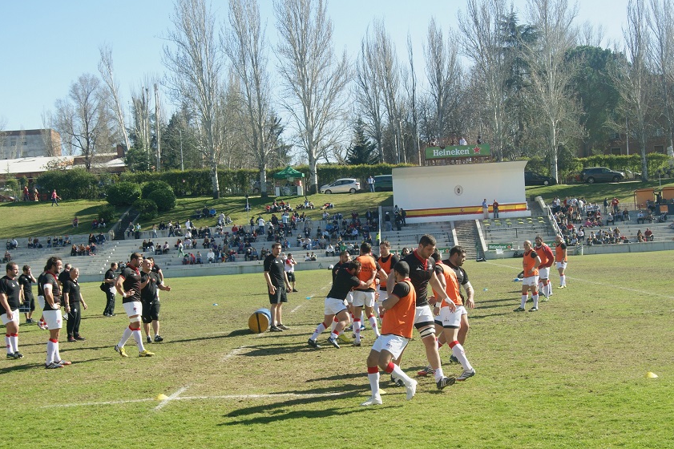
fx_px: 1039
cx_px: 329
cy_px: 217
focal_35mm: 56
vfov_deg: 24.4
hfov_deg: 35.9
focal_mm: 35
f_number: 9
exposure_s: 1/160
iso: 100
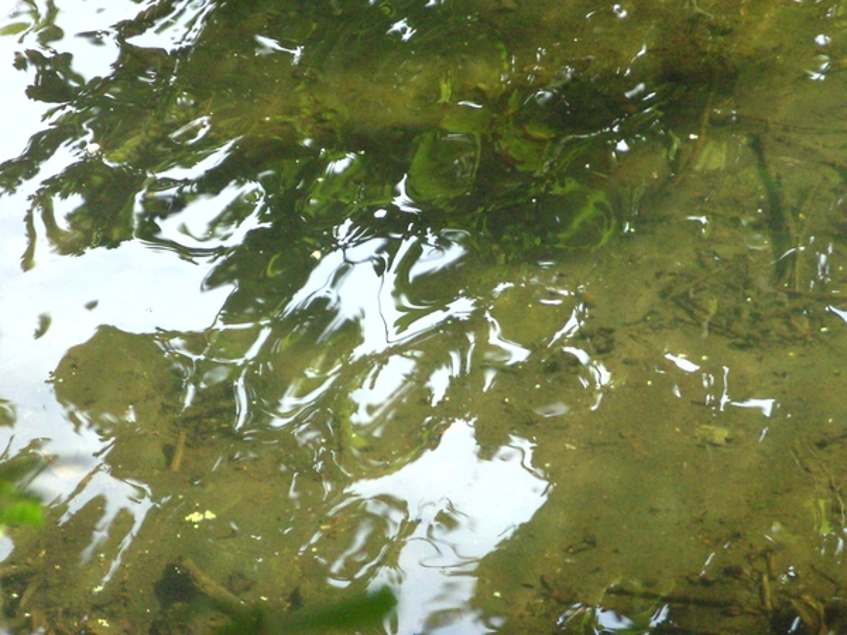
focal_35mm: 222
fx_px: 5432
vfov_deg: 6.7
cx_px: 424
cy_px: 318
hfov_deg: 8.9
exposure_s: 1/200
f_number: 4.8
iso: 640
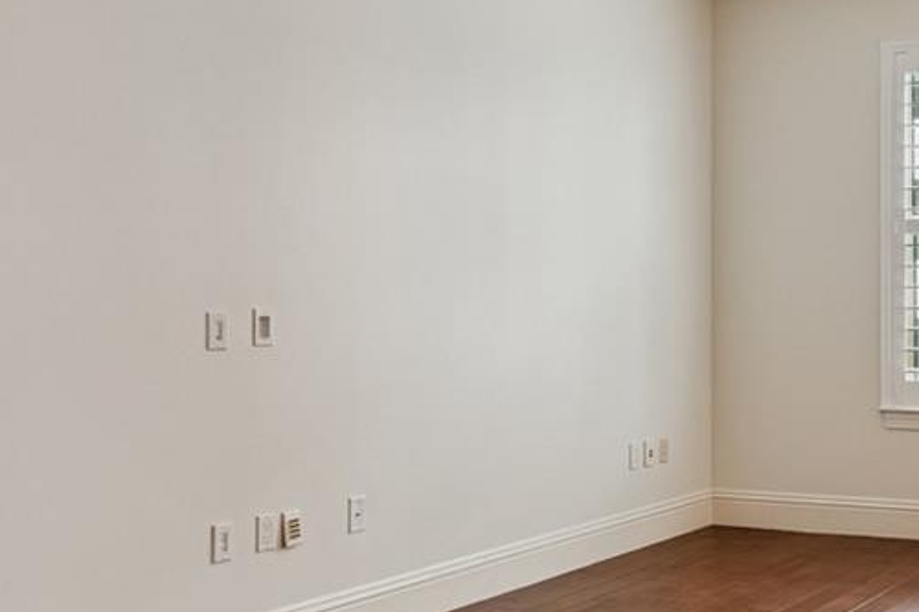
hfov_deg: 37.7
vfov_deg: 28.0
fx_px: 1225
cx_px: 866
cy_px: 325
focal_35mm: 48
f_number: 7.1
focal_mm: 10
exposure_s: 1/30
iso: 500
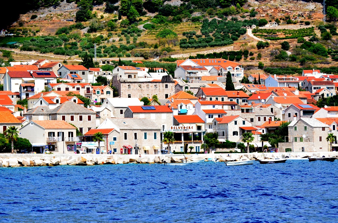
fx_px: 1630
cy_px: 112
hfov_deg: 11.8
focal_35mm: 174
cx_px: 169
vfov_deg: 7.8
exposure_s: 1/8000
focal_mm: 116
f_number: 4.8
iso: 1400
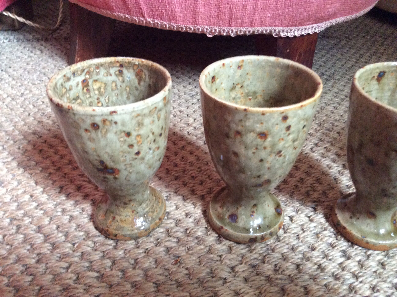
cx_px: 198
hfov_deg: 56.9
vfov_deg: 44.1
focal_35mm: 32
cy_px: 148
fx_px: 366
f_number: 2.4
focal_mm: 3.3
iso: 320
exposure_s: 1/17
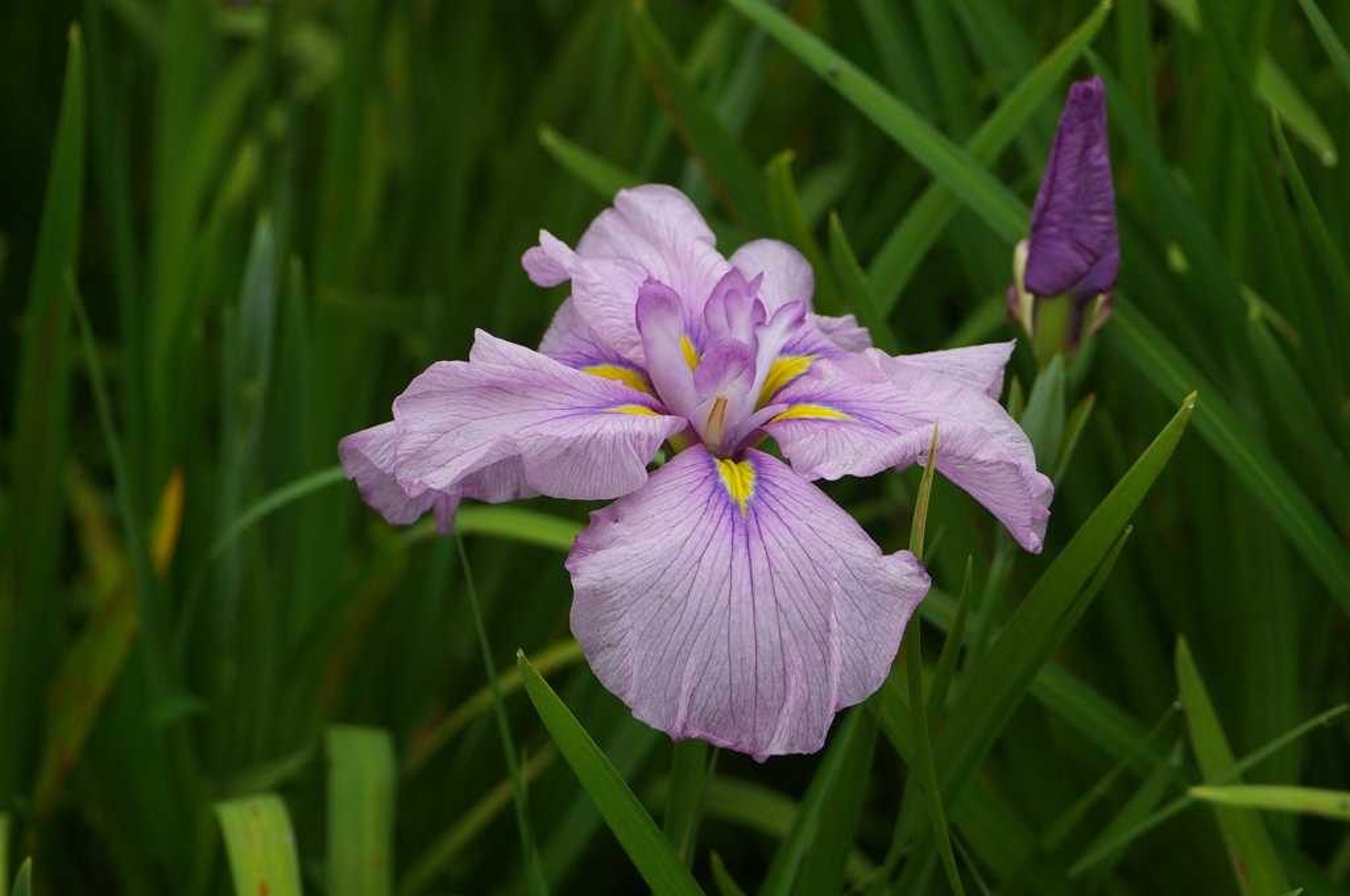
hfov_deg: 13.1
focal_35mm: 158
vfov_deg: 8.7
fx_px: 5899
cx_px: 675
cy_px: 448
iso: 400
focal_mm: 105
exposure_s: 1/180
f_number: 5.6
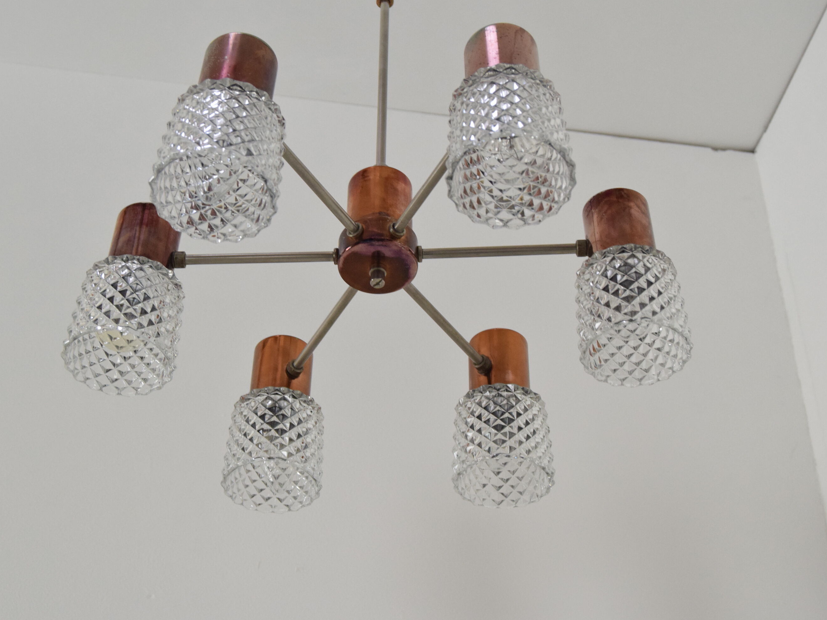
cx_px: 389
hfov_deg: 33.5
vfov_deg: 25.4
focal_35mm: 58
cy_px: 313
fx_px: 1375
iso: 1600
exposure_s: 1/160
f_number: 6.3
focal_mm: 35
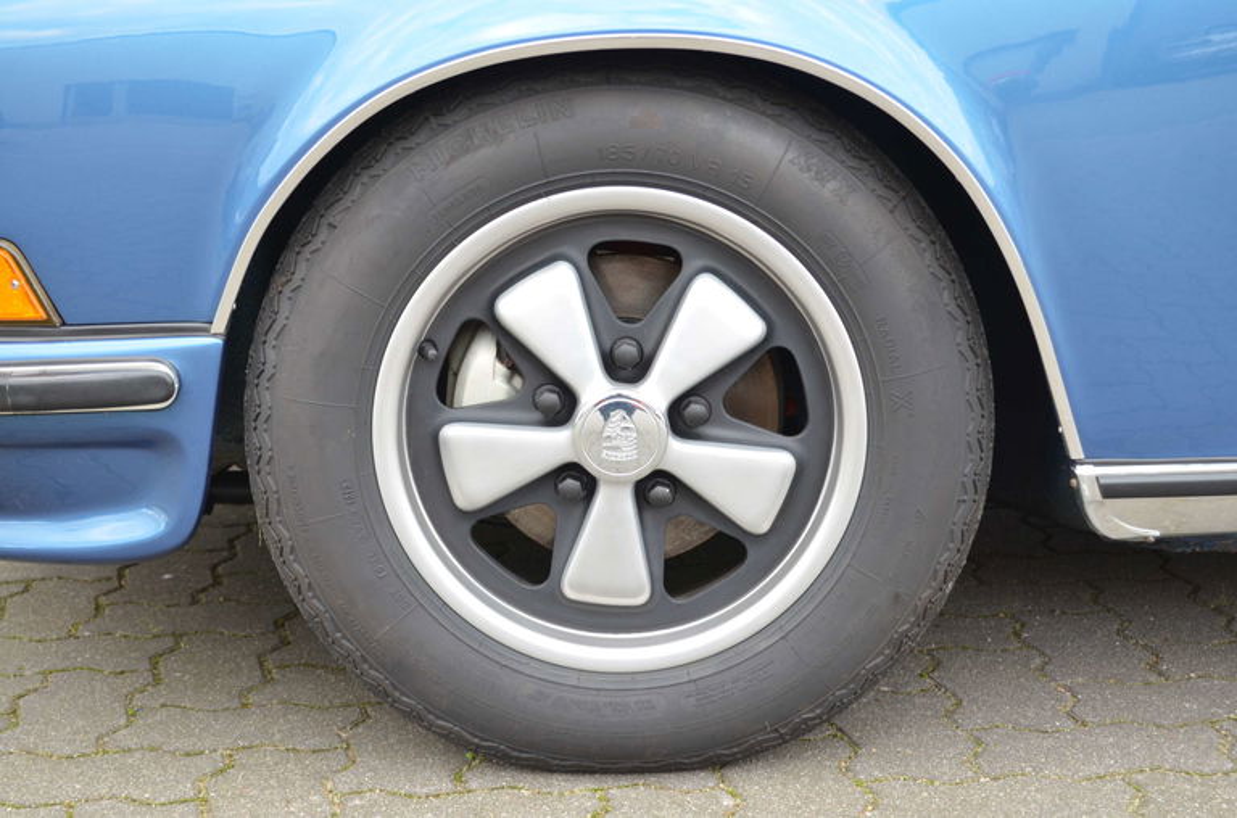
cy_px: 409
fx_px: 1851
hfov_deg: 37.0
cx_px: 618
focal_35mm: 54
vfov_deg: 24.9
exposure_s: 1/60
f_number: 5
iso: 560
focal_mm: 36
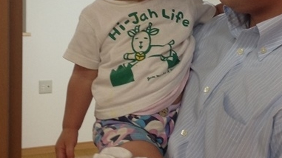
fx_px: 598
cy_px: 32
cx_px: 172
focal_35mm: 80
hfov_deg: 26.5
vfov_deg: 15.0
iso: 100
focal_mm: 4.3
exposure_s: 1/17
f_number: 2.4
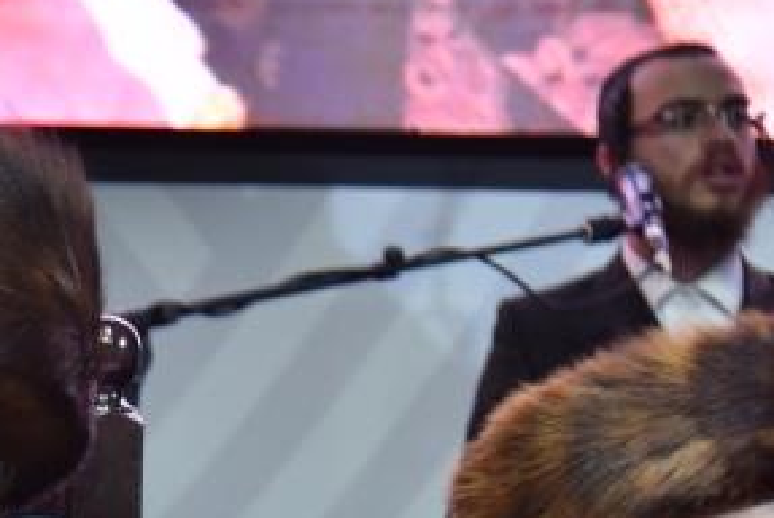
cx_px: -237
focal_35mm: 221
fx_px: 4756
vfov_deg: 6.2
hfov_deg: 9.1
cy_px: 627
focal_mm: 62
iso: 1600
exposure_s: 1/400
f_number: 4
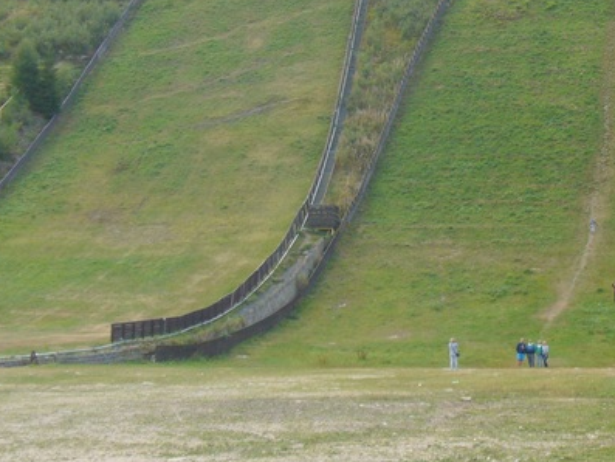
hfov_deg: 16.0
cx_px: 600
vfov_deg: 12.2
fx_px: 2150
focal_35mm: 121
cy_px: 39
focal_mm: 9.9
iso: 80
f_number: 3.1
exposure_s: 1/250
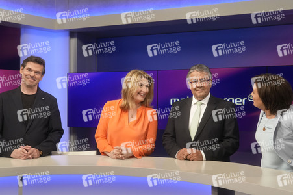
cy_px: 98
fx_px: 366
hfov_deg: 43.6
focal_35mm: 45
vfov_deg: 29.8
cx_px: 146
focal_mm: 30
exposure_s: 1/160
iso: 1600
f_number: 4
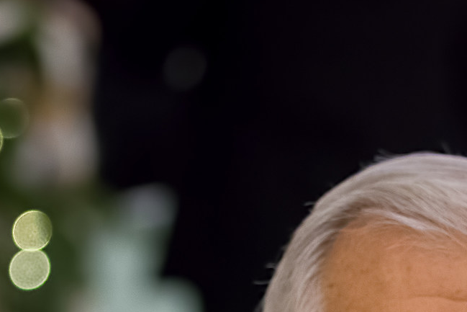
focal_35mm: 527
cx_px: 432
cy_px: 528
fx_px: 6835
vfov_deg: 2.6
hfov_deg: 3.9
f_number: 2.8
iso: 1600
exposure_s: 1/125
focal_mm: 95
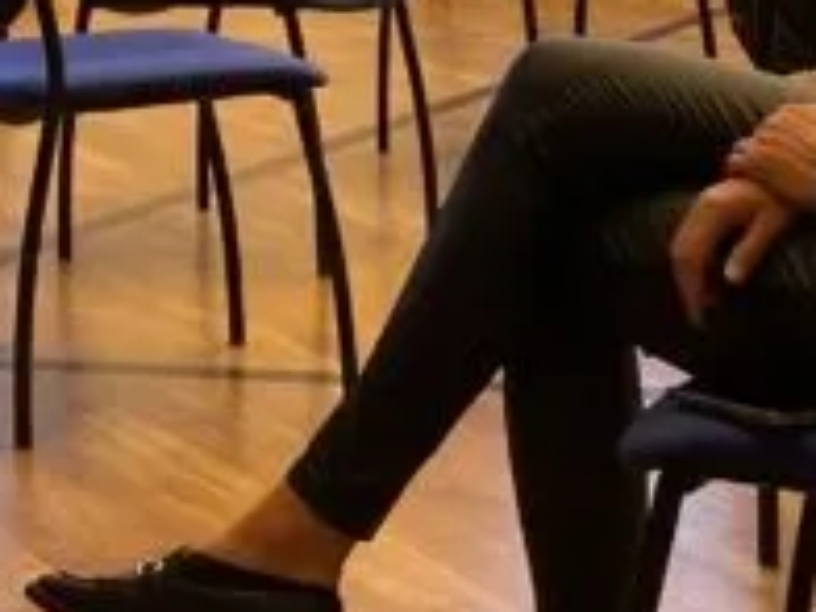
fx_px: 3442
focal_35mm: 146
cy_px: -158
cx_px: 300
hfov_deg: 13.5
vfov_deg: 10.0
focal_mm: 3.99
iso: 64
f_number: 1.8
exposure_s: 1/50
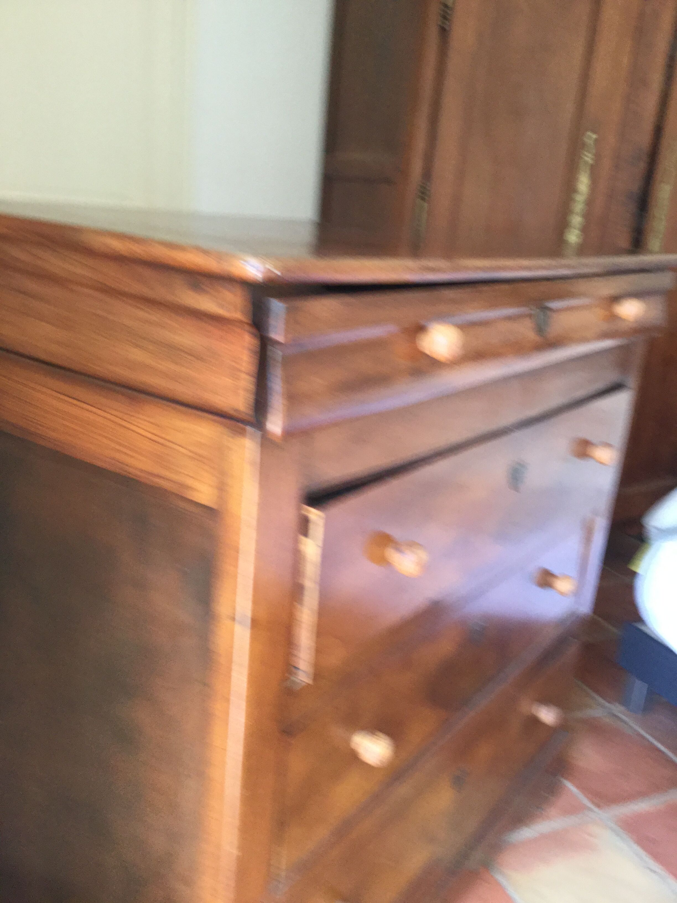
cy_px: 452
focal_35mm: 31
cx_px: 338
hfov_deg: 45.4
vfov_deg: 58.4
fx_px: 808
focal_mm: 3.3
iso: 80
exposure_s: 1/33
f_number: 2.4
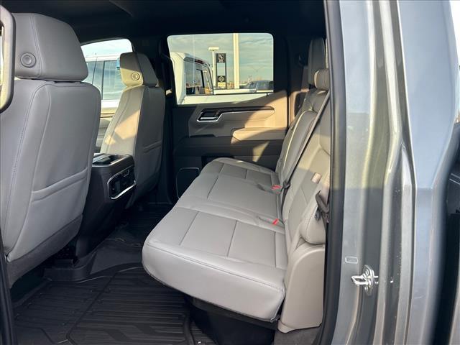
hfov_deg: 67.3
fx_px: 346
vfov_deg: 53.1
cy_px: 172
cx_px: 230
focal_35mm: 26
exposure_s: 1/162
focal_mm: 5.7
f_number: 1.5
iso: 40
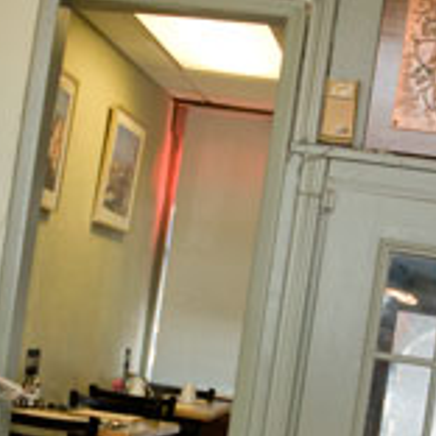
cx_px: 235
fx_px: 1254
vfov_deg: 19.5
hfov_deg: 19.7
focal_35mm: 88
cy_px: 354
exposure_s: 1/60
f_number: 4.5
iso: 400
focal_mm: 18
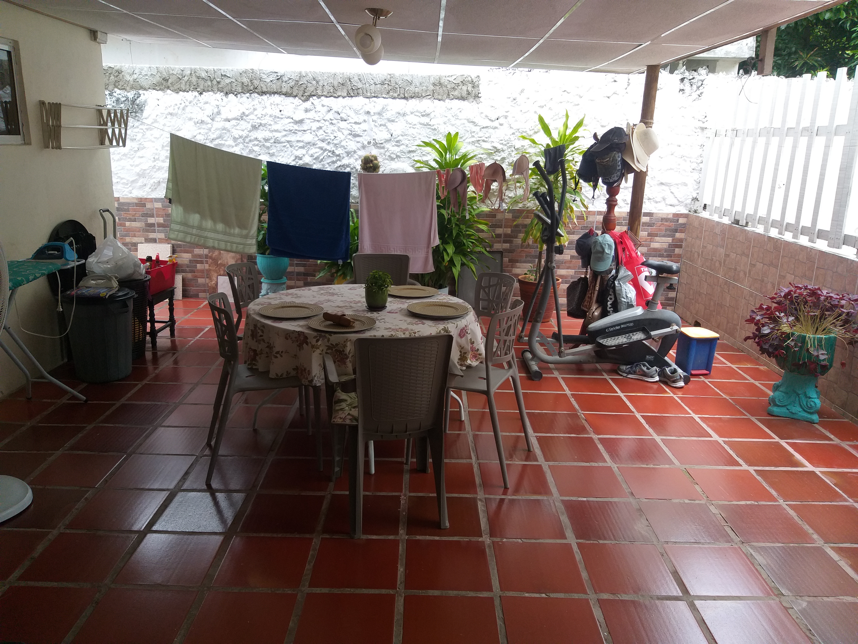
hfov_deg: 67.3
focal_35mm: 26
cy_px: 322
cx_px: 429
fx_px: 644
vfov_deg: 53.1
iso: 64
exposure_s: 1/60
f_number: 1.7
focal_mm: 3.93
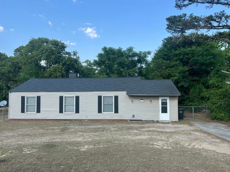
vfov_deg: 53.1
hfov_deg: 67.3
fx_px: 173
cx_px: 115
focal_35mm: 26
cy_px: 86
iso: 50
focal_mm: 5.1
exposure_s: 1/1776
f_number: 1.6
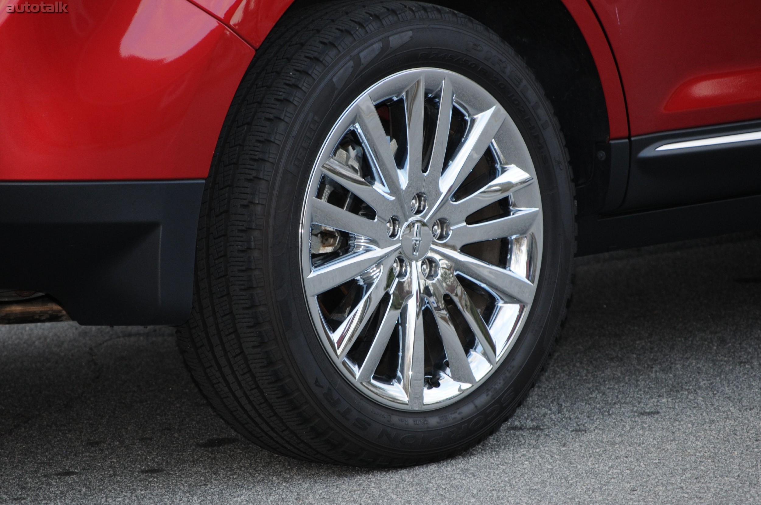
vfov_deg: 5.7
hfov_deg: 8.6
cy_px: 252
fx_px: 5068
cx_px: 380
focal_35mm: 240
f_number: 8
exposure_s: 1/60
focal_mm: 160
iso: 500
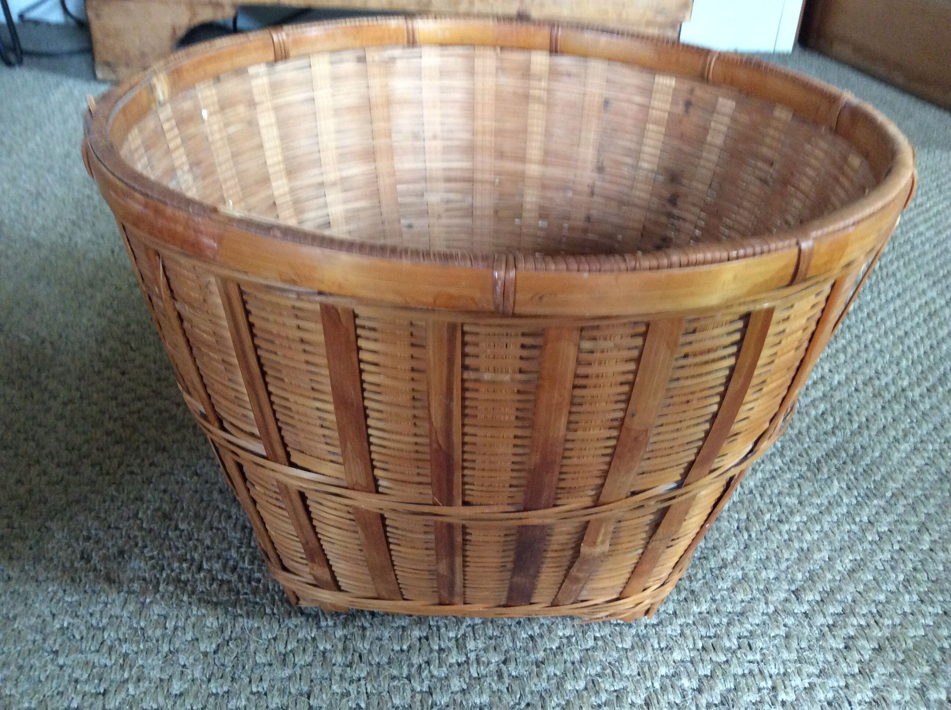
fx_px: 878
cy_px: 355
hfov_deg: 56.9
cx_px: 476
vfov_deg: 44.1
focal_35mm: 32
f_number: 2.4
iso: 160
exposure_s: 1/25
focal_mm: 3.3
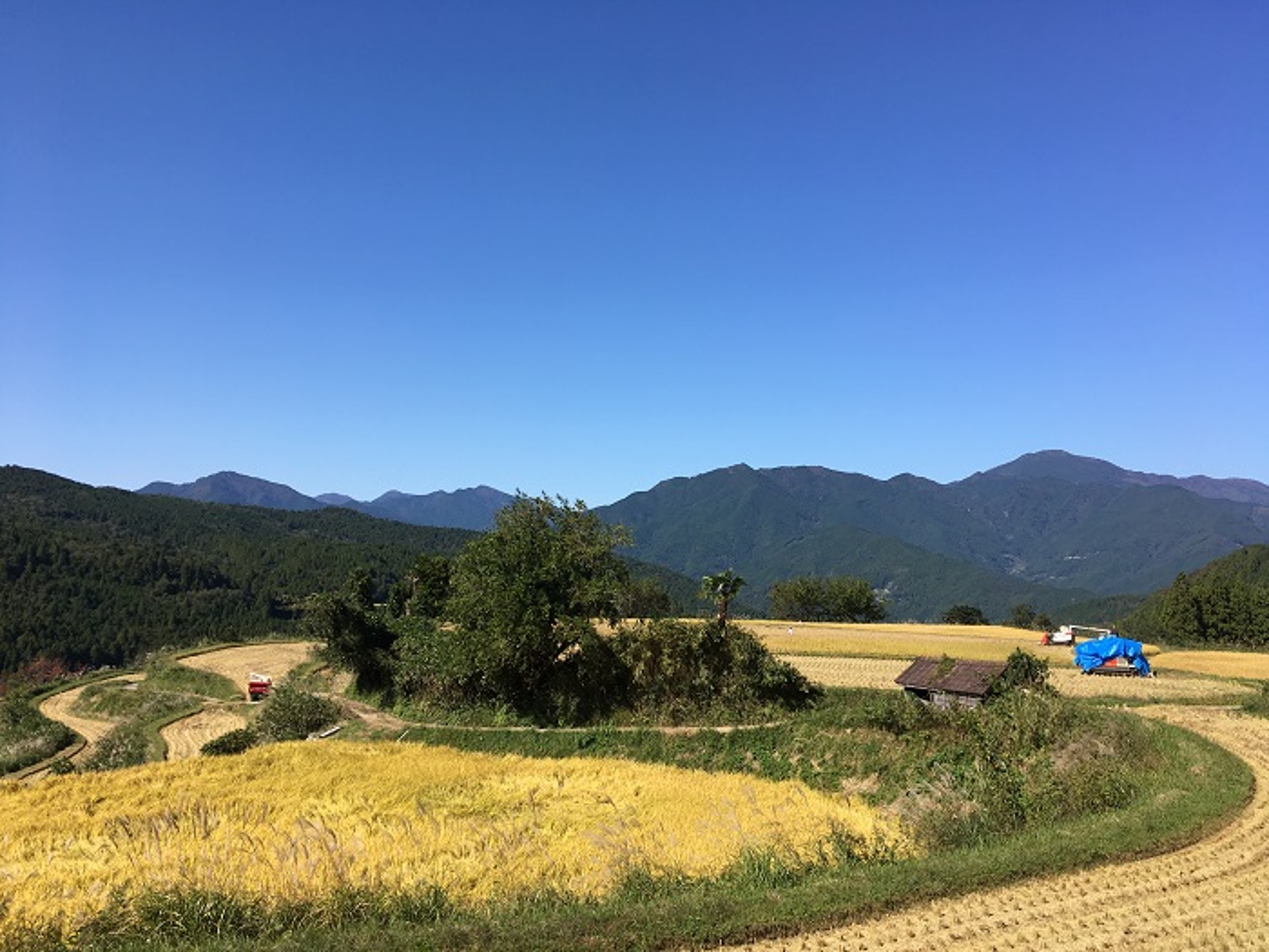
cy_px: 476
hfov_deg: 61.7
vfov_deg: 48.2
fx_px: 1063
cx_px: 634
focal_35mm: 29
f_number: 2.2
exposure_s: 1/1425
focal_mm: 4.15
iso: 25
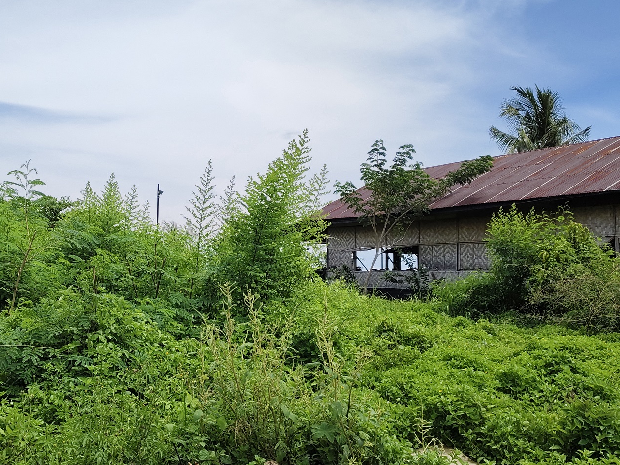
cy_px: 209
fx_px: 716
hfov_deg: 46.1
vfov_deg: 35.9
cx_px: 207
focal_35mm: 40
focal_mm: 5.56
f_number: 1.88
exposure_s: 1/917
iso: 50
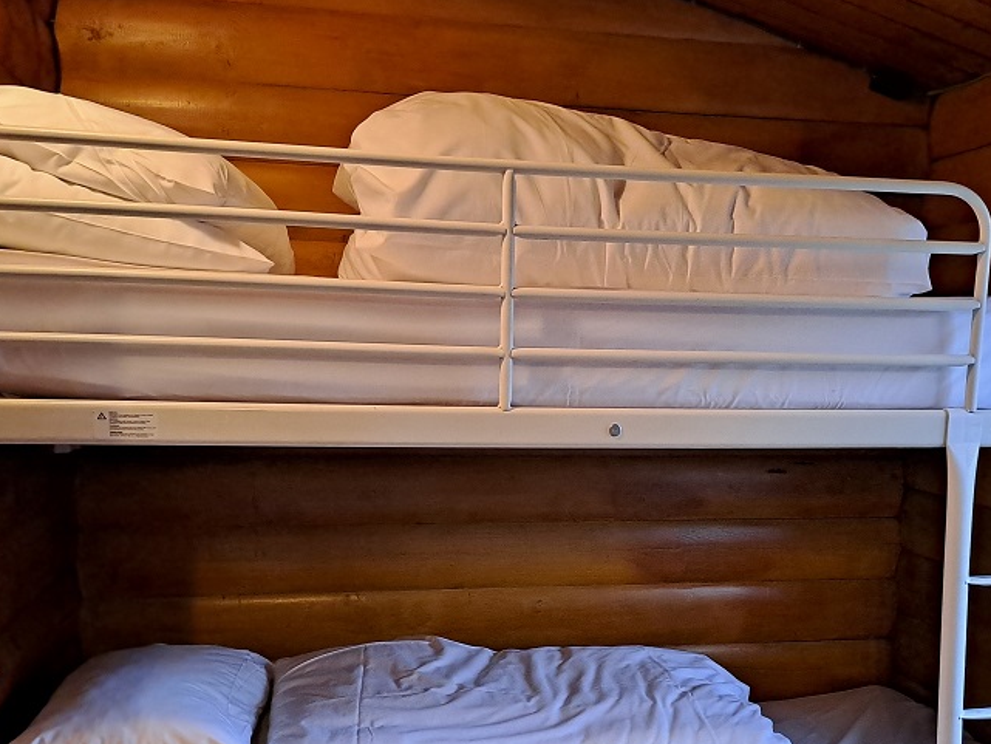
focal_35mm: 39
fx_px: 1117
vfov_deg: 36.2
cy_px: 527
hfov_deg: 47.6
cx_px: 591
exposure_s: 1/33
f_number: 1.8
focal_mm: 4.65
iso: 400
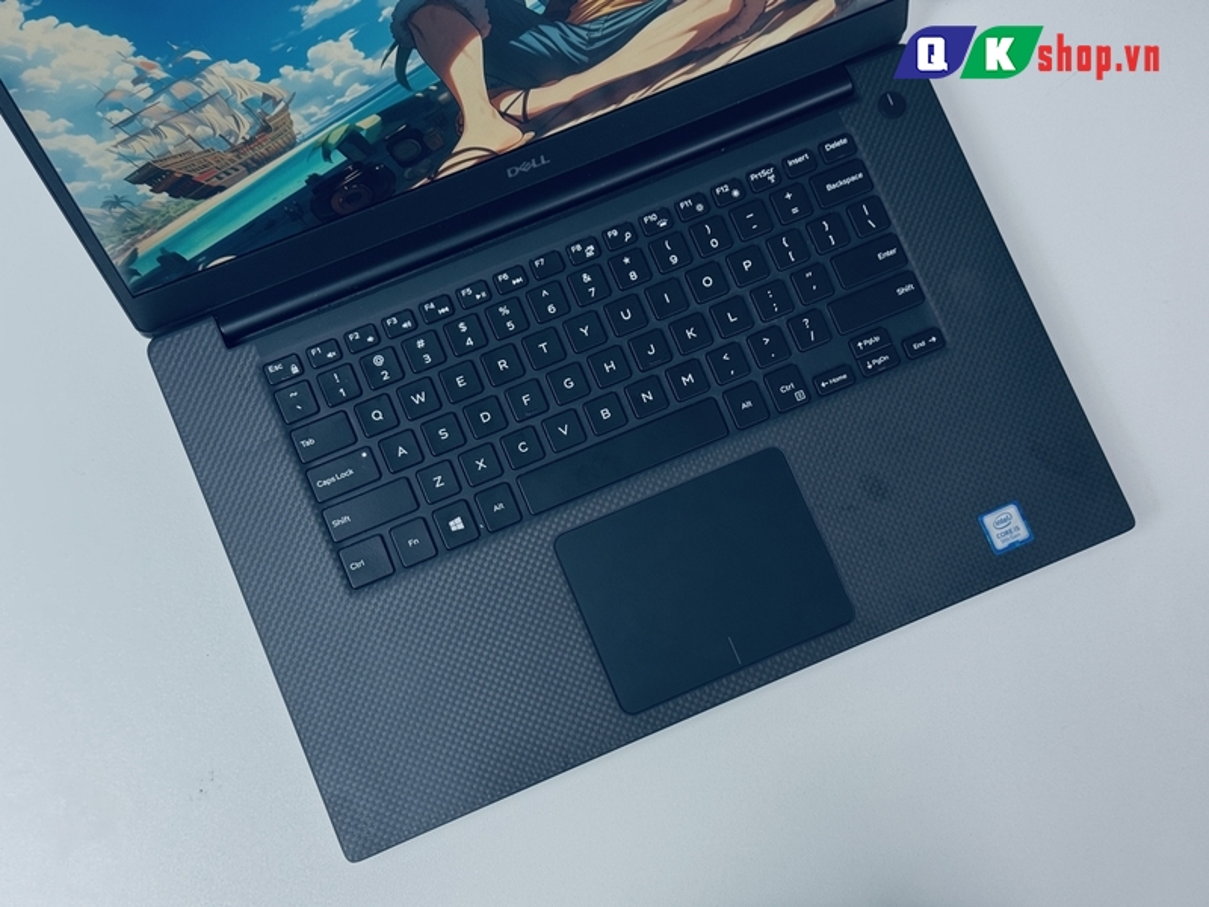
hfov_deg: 39.7
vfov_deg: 30.3
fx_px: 1676
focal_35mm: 48
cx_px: 604
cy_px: 454
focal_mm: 6.76
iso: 80
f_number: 1.78
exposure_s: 1/100
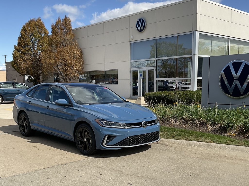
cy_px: 93
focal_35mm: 29
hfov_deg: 61.7
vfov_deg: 48.2
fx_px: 209
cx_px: 124
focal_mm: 3
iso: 16
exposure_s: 1/2141
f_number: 1.8
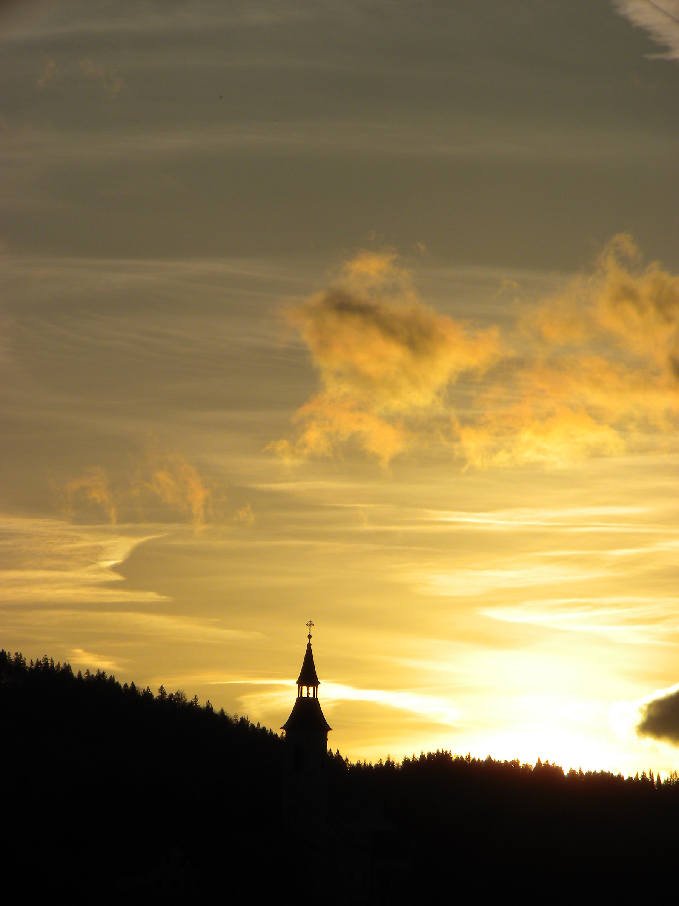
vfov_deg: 7.6
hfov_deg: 5.7
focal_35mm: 260
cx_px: 340
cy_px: 453
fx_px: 6800
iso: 64
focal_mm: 46.2
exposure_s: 1/365
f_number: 14
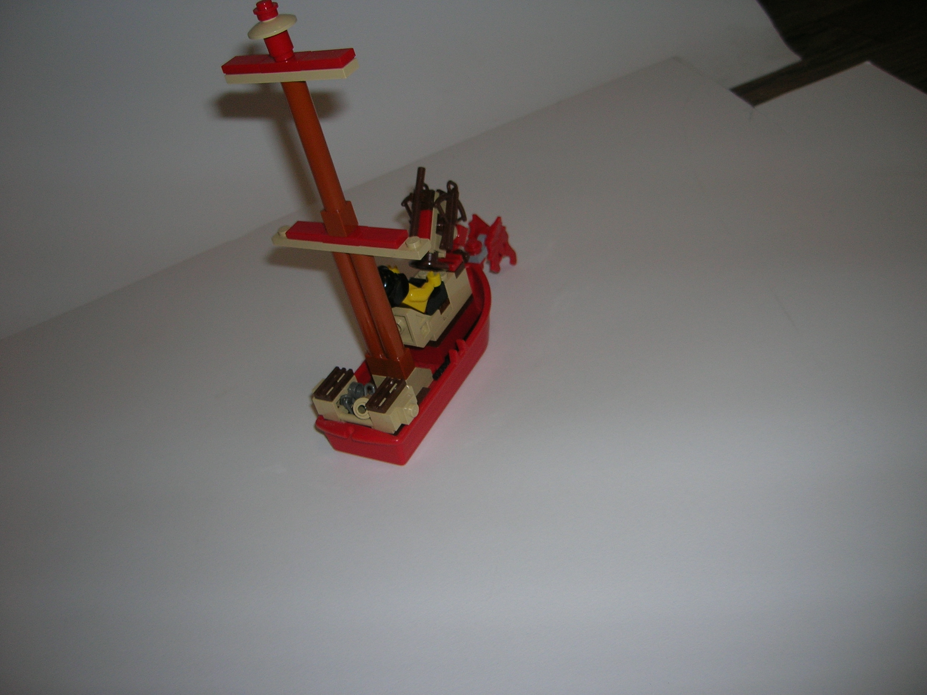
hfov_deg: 54.0
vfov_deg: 41.8
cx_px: 464
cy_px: 348
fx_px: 911
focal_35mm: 34
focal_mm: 5.7
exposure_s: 1/60.1
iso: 50
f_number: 2.9
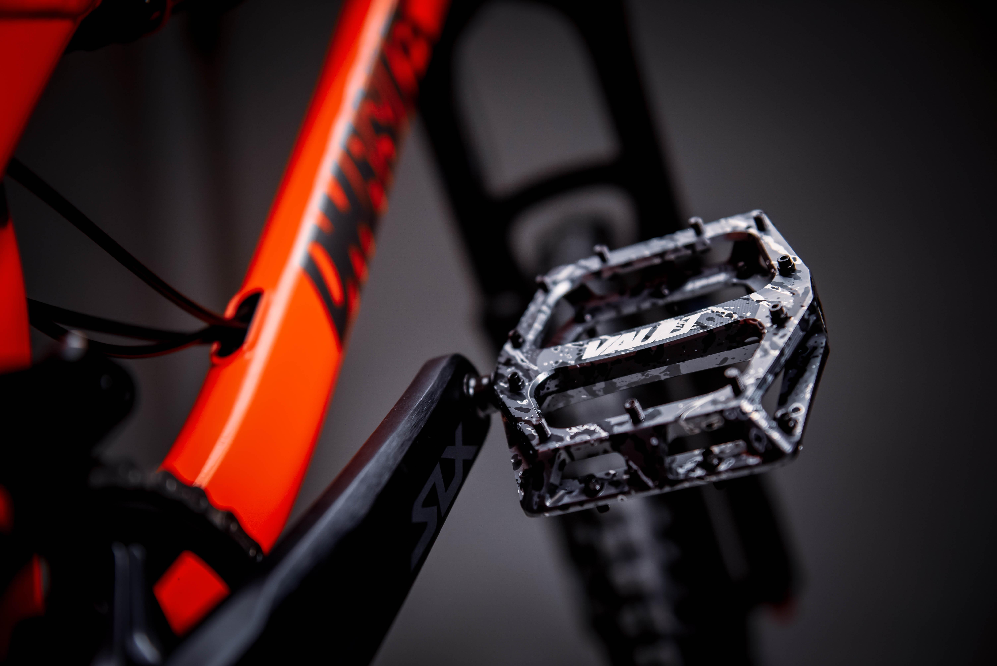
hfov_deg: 46.4
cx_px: 498
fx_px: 1164
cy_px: 333
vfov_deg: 31.9
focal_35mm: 42
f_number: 2.8
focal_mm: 42
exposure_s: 1/200
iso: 500
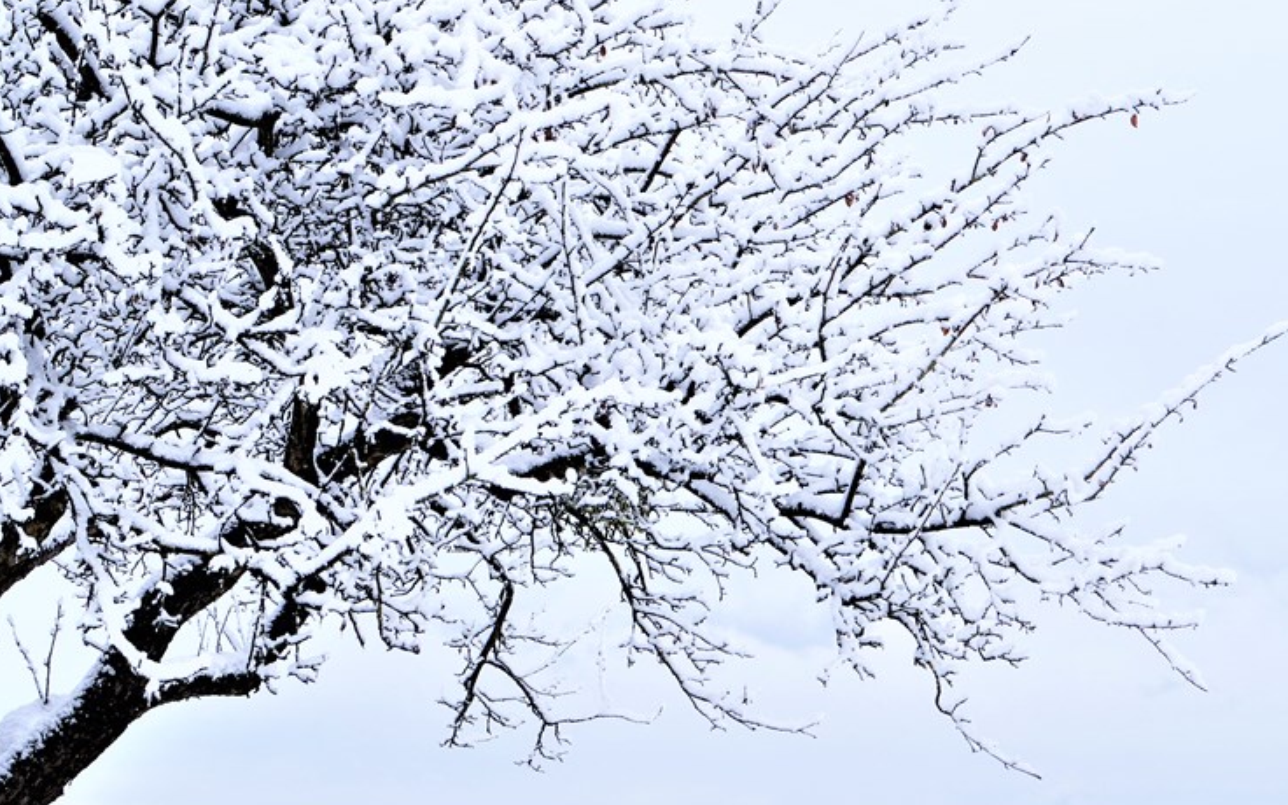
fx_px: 2984
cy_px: 495
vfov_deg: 15.4
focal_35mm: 85
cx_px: 747
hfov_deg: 24.3
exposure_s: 1/160
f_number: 9
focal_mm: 40
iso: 100
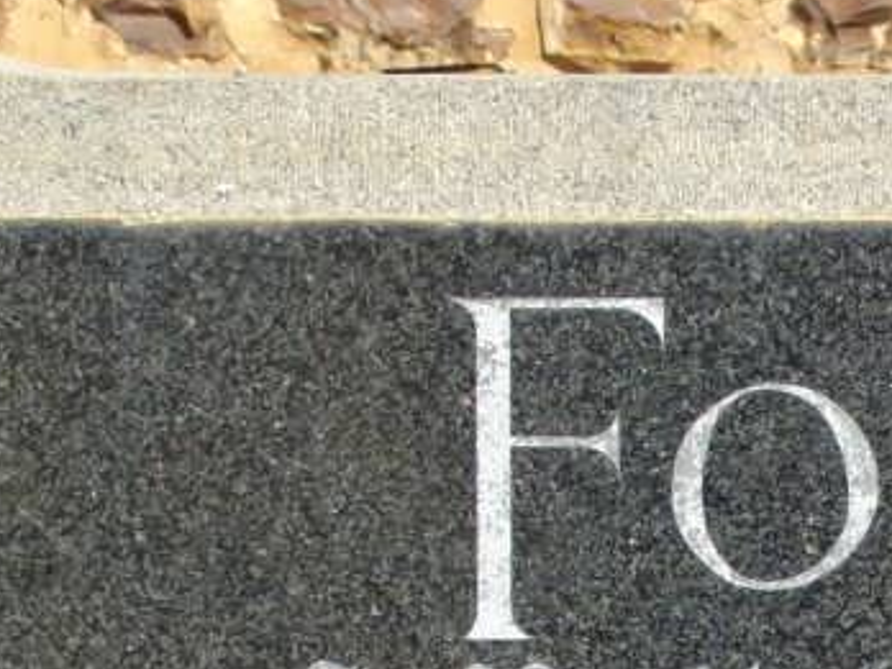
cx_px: 1005
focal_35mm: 300
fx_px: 7731
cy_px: 948
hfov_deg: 6.6
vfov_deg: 4.9
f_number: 4.3
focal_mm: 14
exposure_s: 1/400
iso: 80
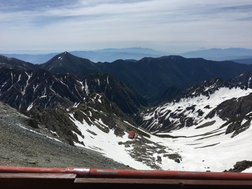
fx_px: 211
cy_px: 94
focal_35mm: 29
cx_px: 126
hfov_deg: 61.7
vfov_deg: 48.2
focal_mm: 4.15
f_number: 2.2
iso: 25
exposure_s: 1/3846
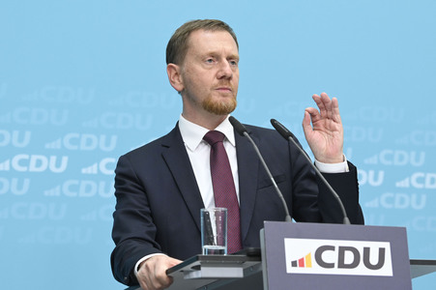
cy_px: 145
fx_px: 1271
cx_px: 218
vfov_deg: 13.0
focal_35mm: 105
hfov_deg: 19.5
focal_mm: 105
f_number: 5.6
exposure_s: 1/500
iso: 4000
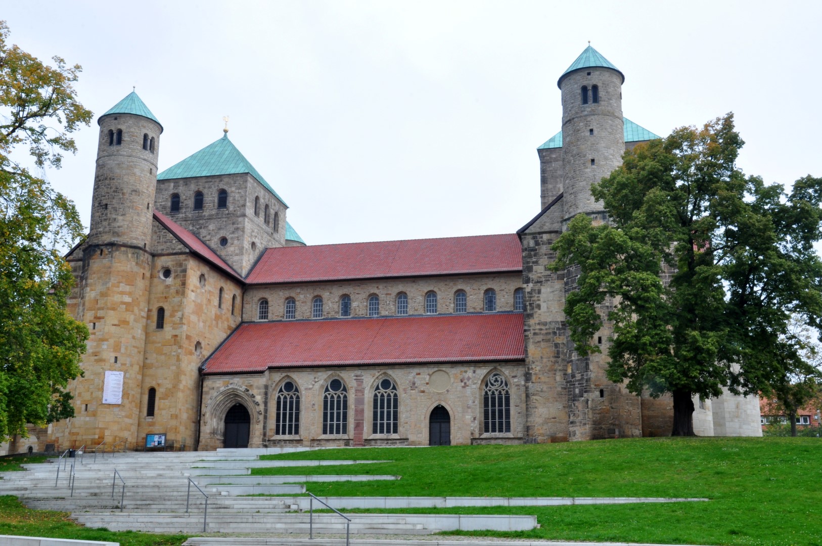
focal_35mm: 39
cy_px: 273
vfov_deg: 34.1
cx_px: 411
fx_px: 889
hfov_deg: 49.6
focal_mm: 26
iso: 360
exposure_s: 1/15
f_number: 25
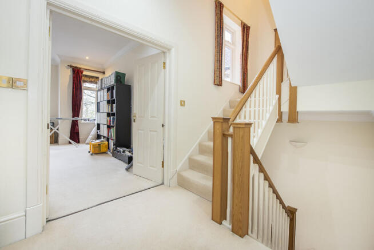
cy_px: 125
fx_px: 146
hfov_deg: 104.2
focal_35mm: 14
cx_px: 187
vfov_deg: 81.3
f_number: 6.3
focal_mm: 14
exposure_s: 1/13
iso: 500
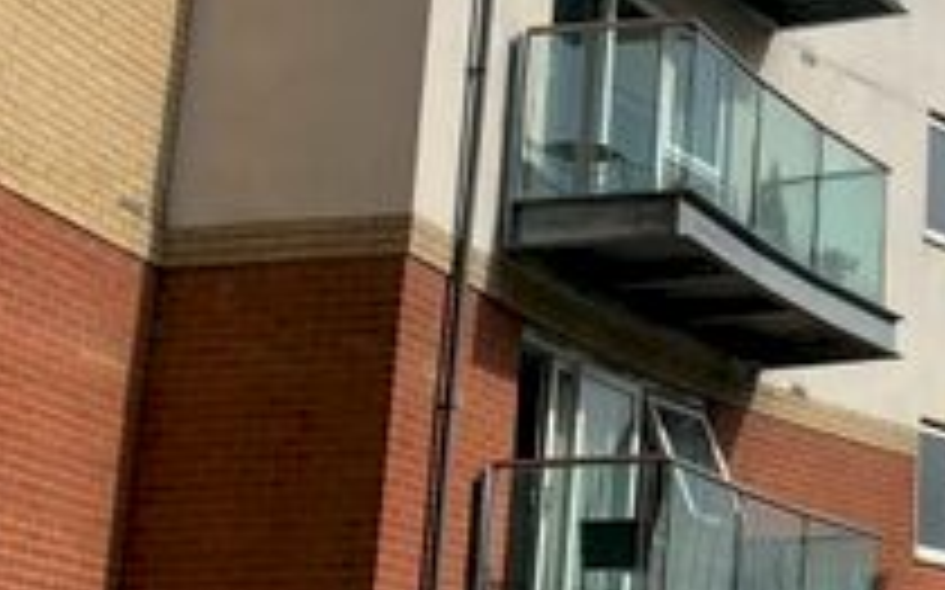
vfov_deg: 14.1
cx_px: 1161
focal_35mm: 92
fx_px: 2368
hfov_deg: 20.9
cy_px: 151
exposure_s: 1/2160
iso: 25
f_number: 1.8
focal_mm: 4.25
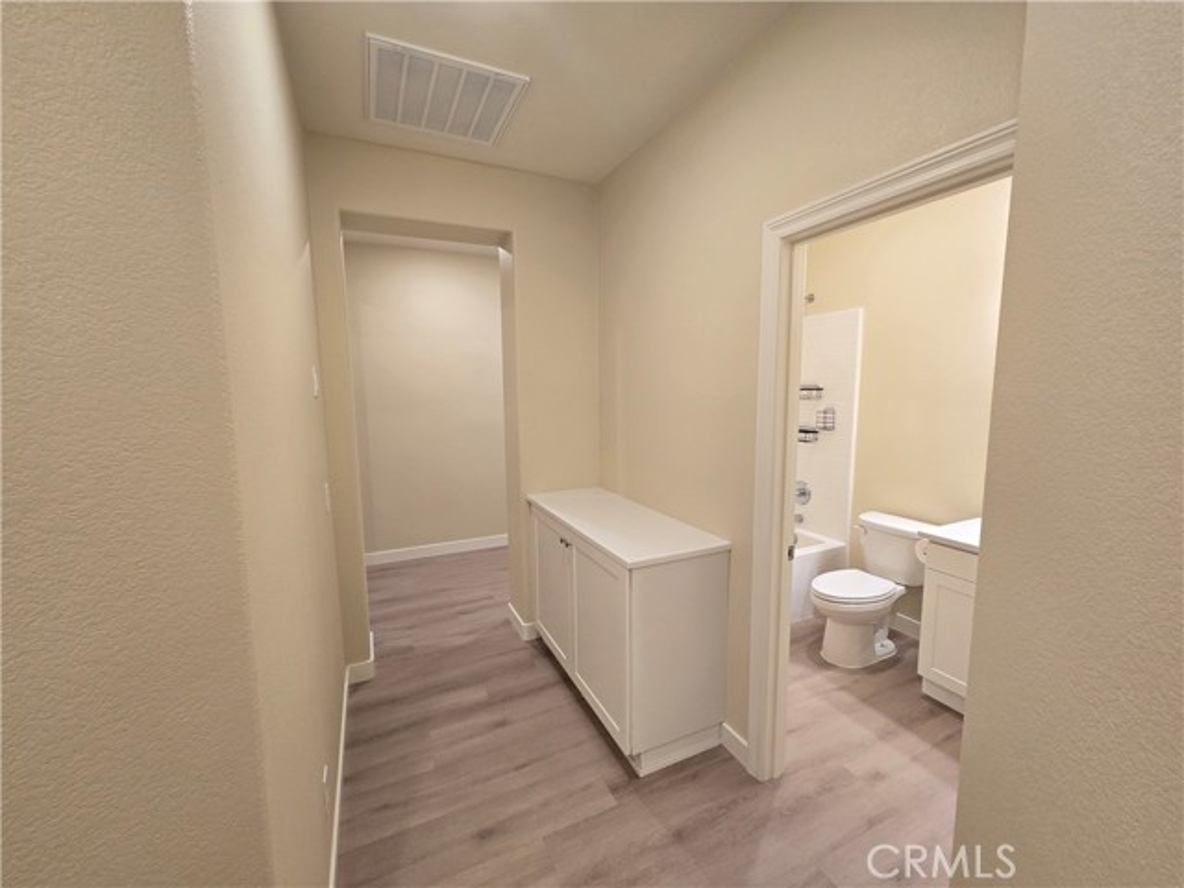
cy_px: 444
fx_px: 445
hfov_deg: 106.2
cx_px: 592
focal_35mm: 13
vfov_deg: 89.9
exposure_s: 1/60
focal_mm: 2.2
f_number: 2.2
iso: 200
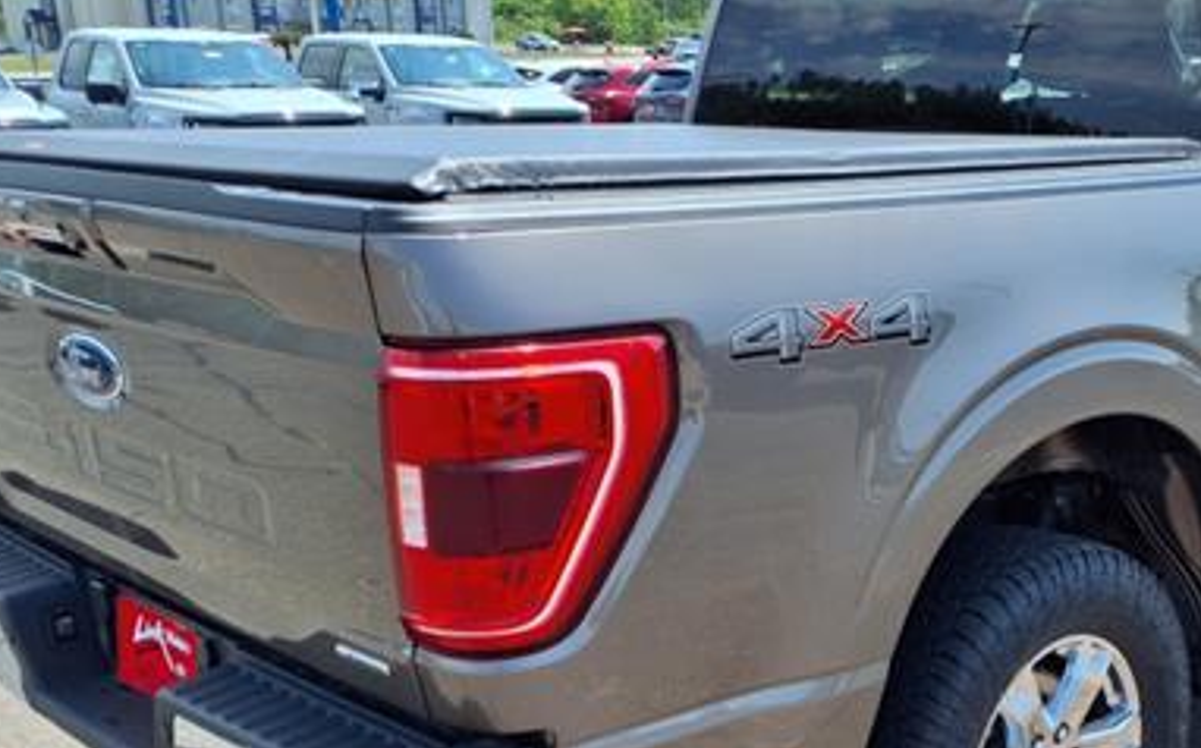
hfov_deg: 41.0
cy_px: 550
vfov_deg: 26.5
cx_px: 855
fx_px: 1570
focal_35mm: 48
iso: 40
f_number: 1.9
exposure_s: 1/1429
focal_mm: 3.58
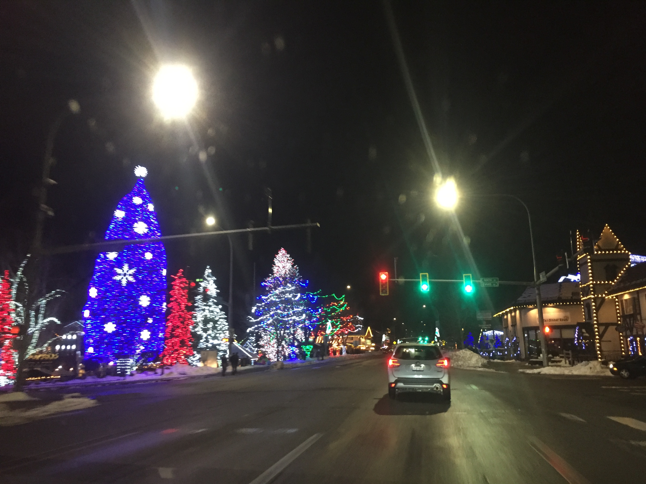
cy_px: 242
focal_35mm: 29
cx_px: 323
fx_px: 541
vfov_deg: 48.2
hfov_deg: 61.7
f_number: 2.2
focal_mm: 4.15
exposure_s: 1/15
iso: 250
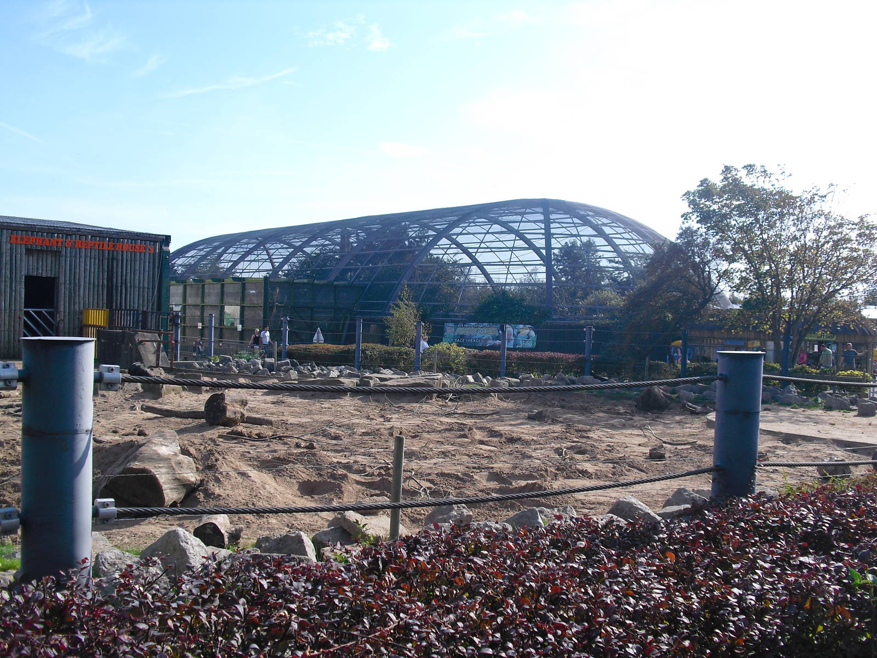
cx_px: 438
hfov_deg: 51.4
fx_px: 912
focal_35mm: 36
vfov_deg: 39.7
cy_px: 329
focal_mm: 6.3
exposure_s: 1/100
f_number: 7.8
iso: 64
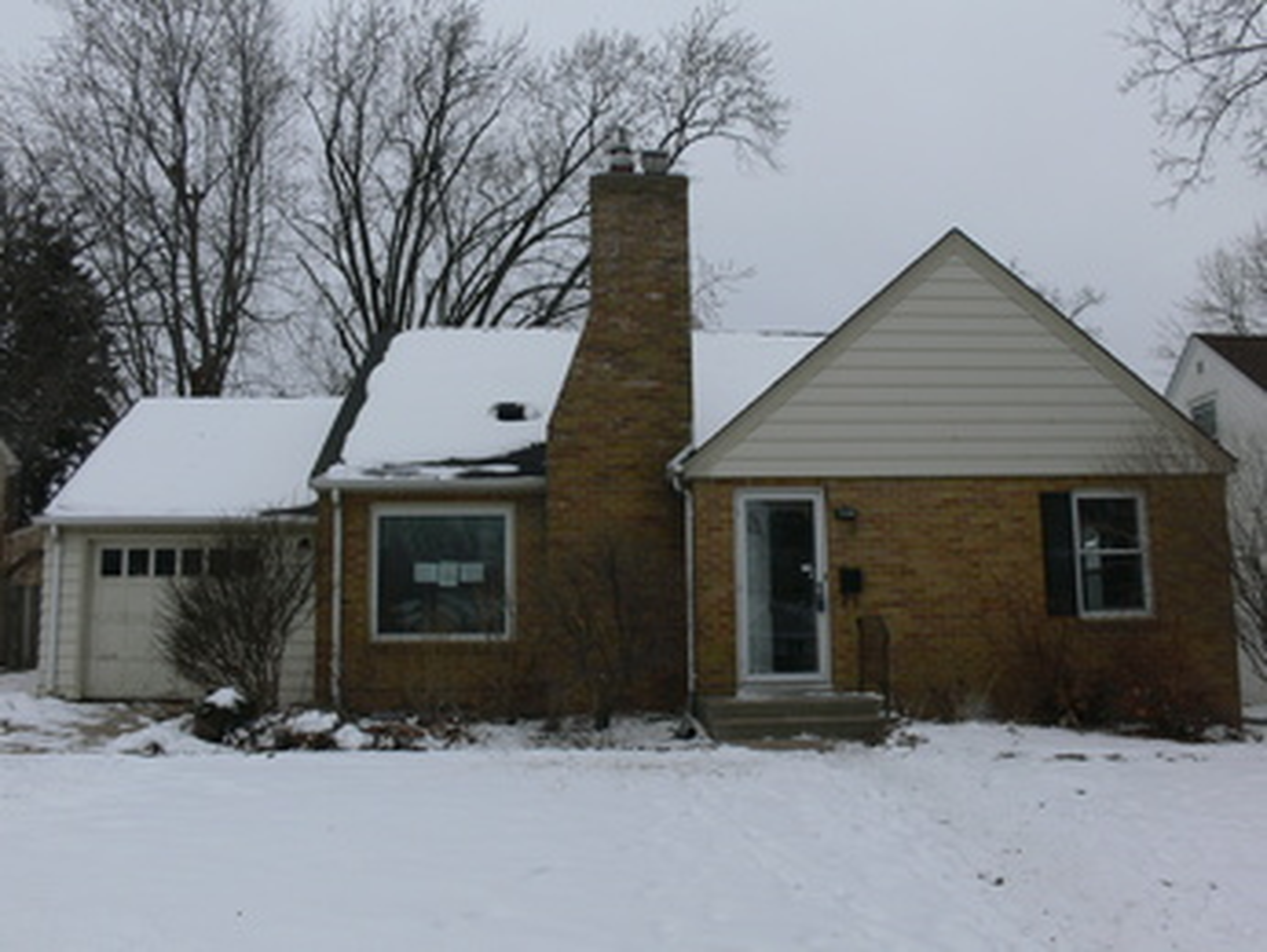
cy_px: 476
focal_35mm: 44
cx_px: 634
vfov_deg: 32.9
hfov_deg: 42.9
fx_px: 1612
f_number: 5.6
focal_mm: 8.7
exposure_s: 1/250
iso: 80
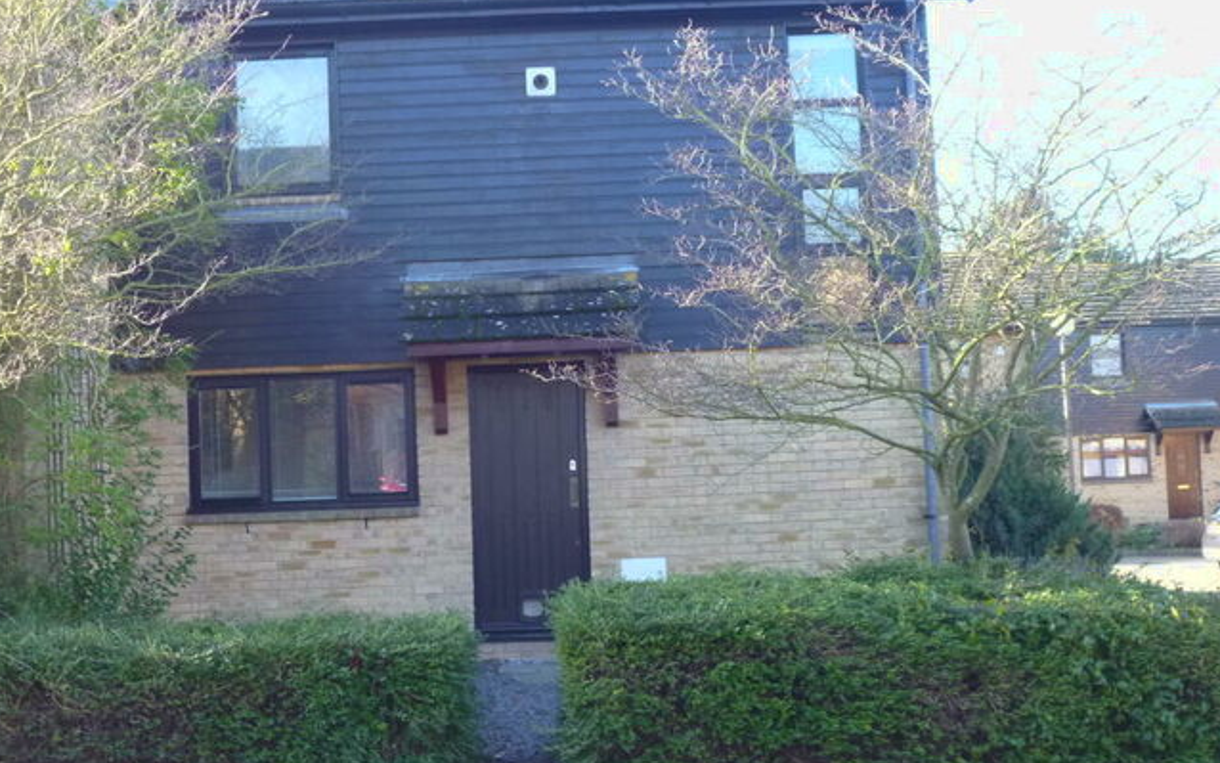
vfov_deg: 25.8
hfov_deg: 40.3
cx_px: 577
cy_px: 339
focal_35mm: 50
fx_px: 1663
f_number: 3.7
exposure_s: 1/80
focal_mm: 7.7
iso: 200
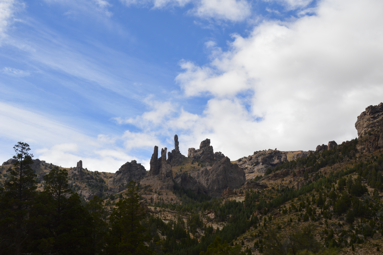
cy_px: 128
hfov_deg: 46.4
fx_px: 446
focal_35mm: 42
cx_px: 192
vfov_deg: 31.8
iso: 100
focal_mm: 28
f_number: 10
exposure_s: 1/200
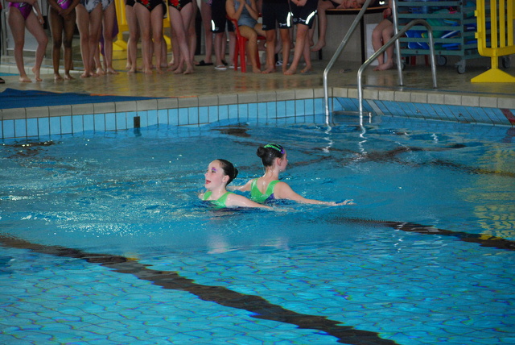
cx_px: 258
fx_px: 1847
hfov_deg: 15.9
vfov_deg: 10.7
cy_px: 172
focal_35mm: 129
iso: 1400
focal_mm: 86
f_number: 4.5
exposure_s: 1/125
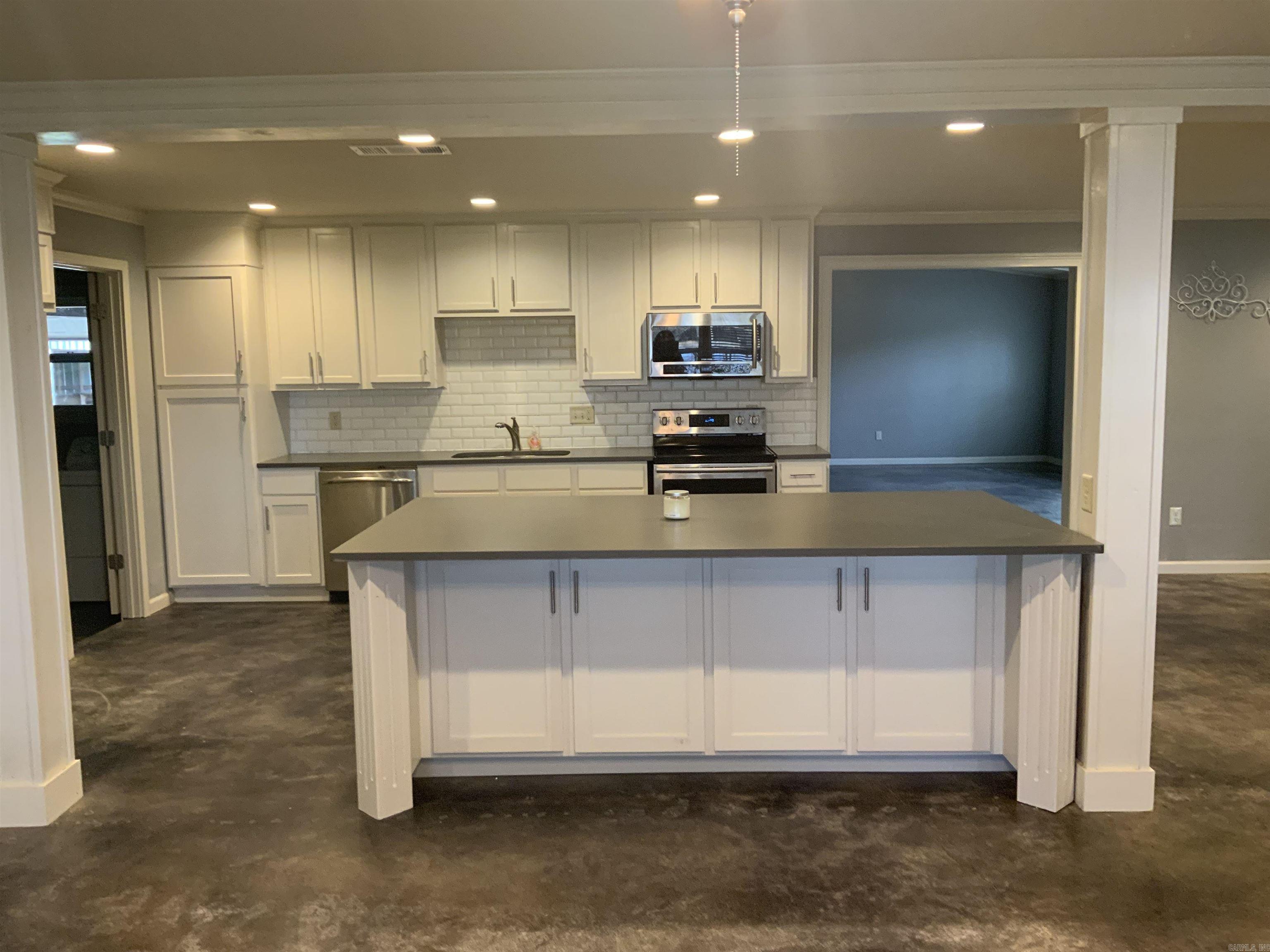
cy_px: 476
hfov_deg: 61.7
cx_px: 635
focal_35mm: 29
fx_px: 1064
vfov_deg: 48.2
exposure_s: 1/60
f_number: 1.8
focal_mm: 3
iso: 160
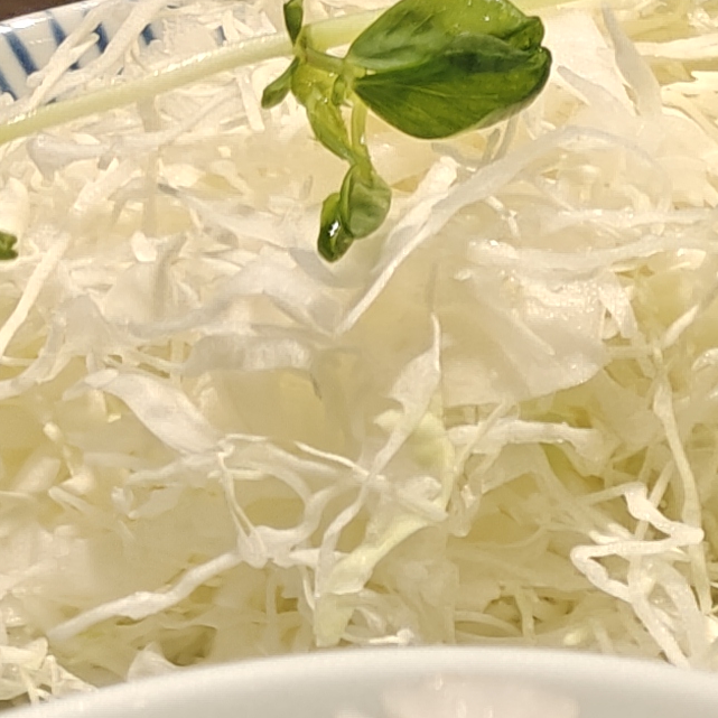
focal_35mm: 130
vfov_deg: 12.9
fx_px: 3051
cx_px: 1773
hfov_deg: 11.1
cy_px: 1007
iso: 400
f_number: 1.6
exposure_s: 1/120
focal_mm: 6.06
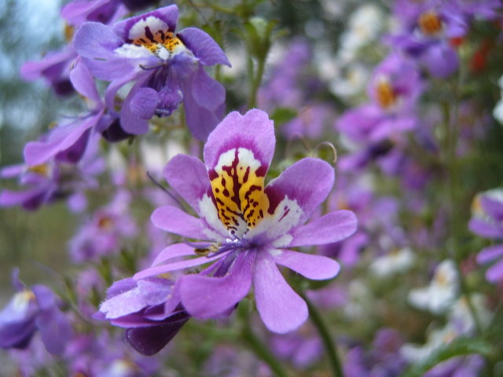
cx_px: 252
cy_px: 188
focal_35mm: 37
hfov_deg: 50.1
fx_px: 538
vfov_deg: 38.7
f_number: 2.9
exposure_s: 1/90
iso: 63
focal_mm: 6.2
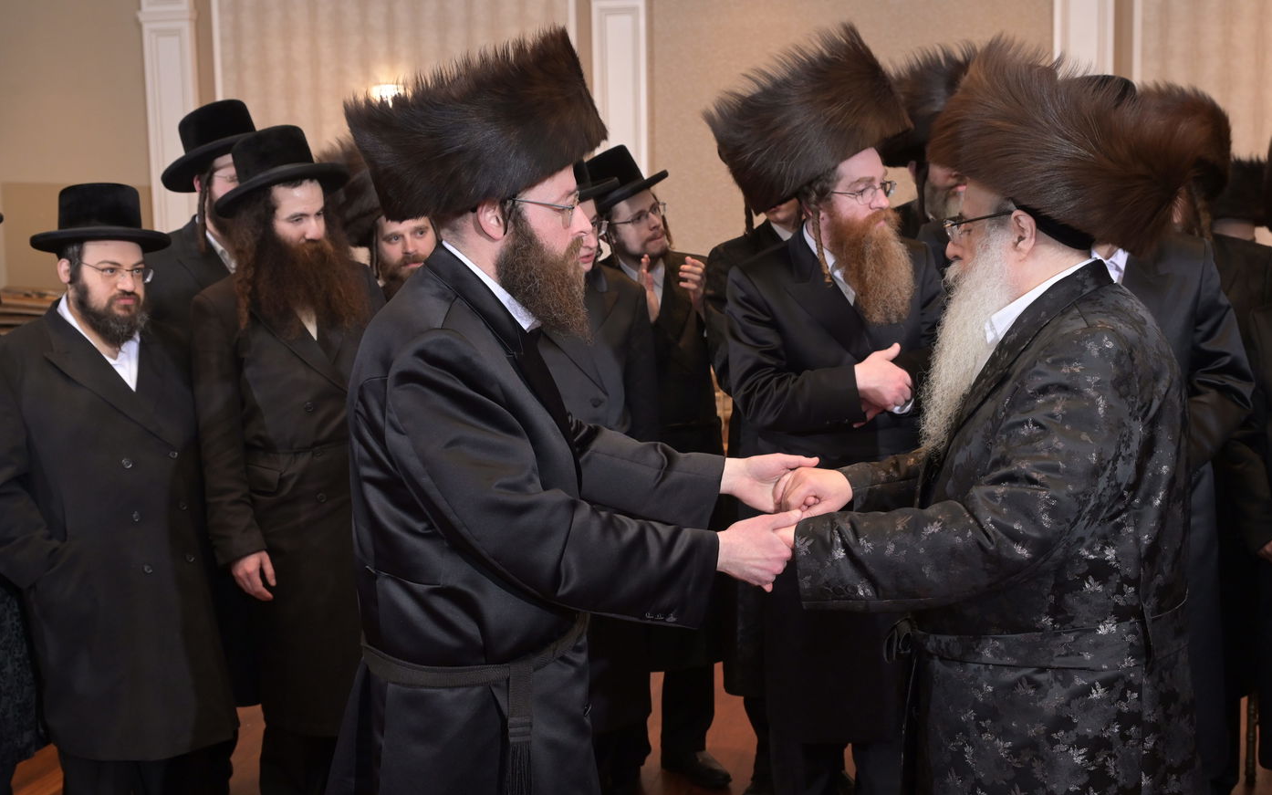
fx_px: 1560
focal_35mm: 45
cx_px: 638
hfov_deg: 44.4
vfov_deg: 28.6
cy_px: 381
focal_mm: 44
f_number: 6.3
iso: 2000
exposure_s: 1/125
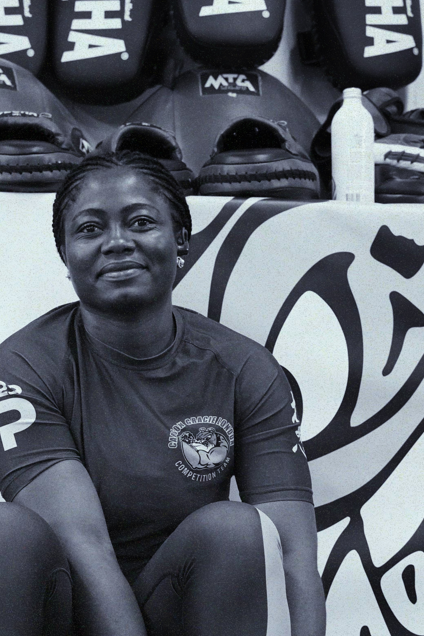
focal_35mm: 125
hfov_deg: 11.0
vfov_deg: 16.3
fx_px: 2208
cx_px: 124
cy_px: 508
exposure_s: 1/160
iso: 3200
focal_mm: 50
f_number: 4
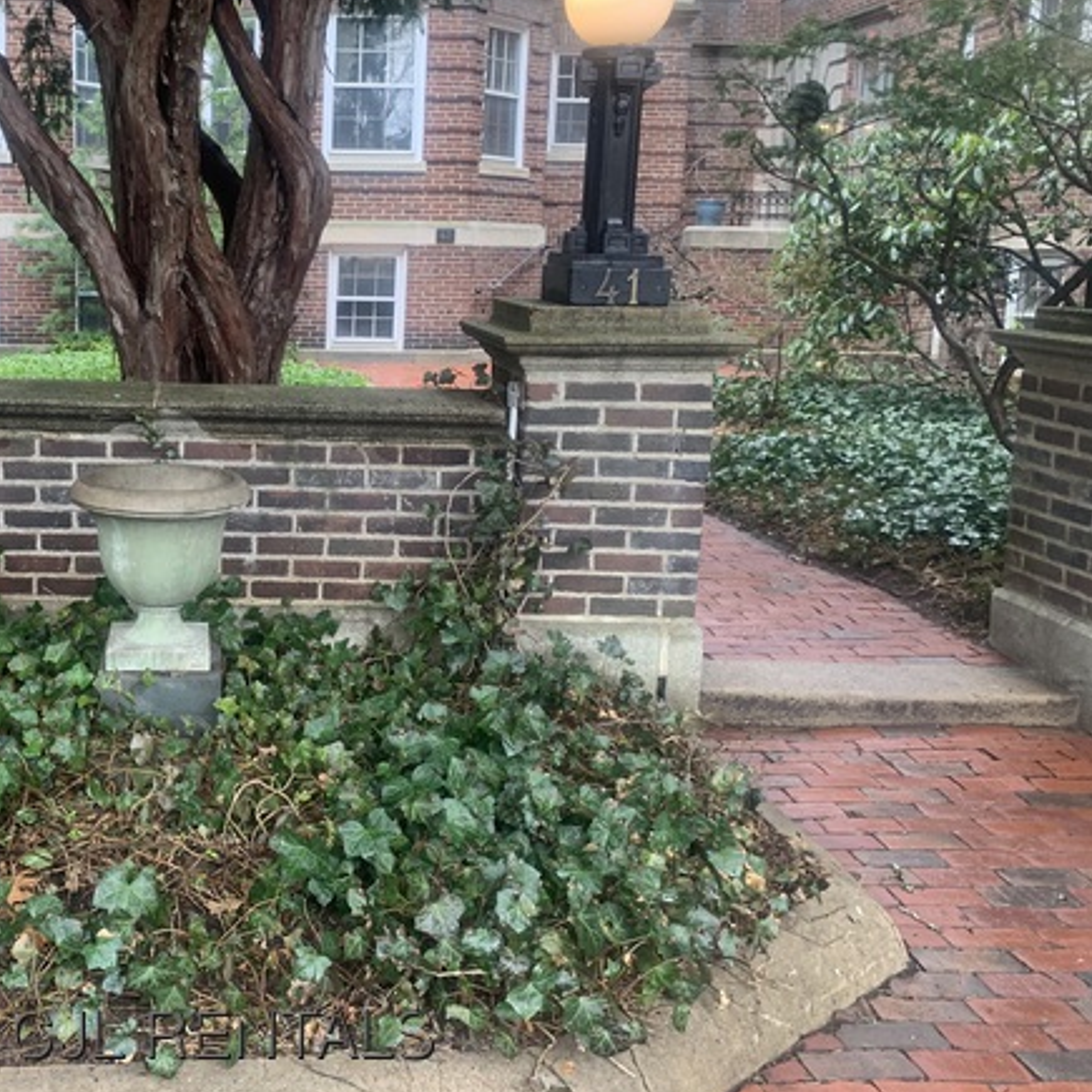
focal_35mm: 37
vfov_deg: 44.8
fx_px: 1321
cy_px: 458
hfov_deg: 42.9
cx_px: 221
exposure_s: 1/121
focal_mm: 4.25
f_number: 1.8
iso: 80
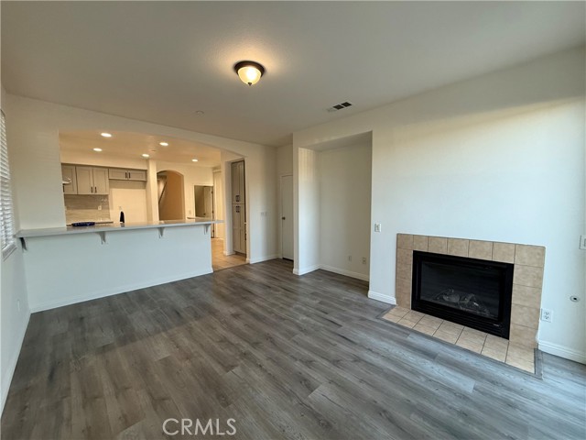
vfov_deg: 85.7
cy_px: 220
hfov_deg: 102.1
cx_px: 293
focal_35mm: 14
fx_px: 237
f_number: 2.2
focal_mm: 2.22
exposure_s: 1/120
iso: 250
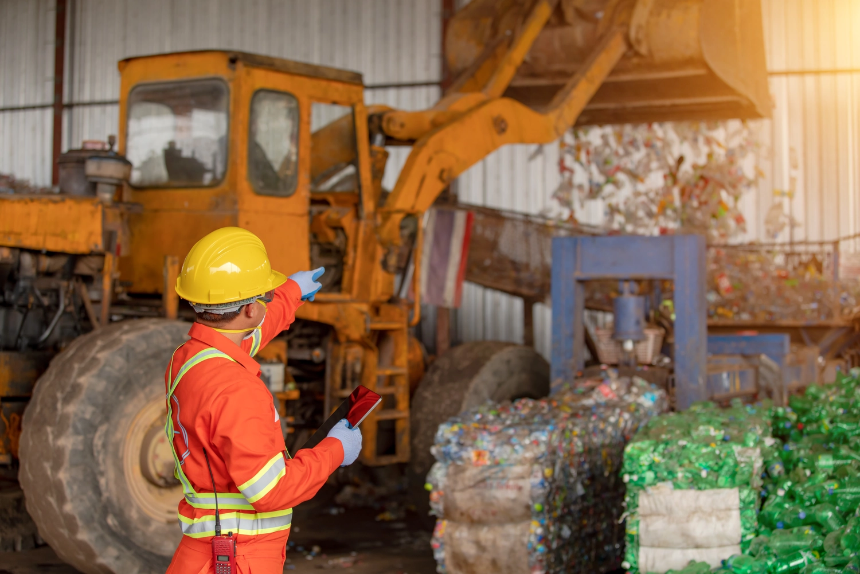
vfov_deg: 19.5
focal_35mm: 70
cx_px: 430
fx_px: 1673
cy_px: 287
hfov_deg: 28.8
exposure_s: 1/250
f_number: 3.5
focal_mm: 70
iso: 320
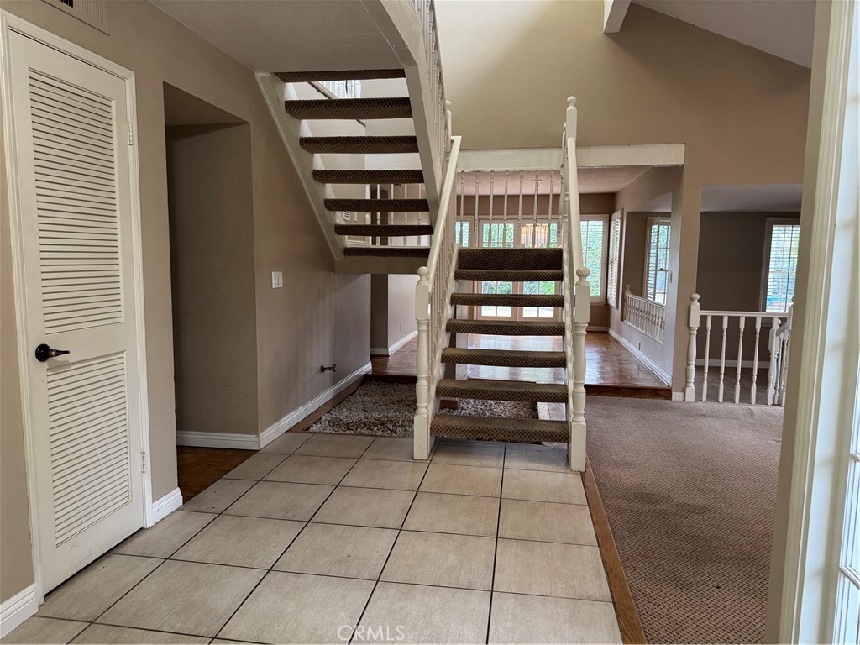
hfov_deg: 71.6
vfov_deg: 56.8
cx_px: 430
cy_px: 322
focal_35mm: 24
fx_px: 596
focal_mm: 6.76
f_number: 1.78
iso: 250
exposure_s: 1/60
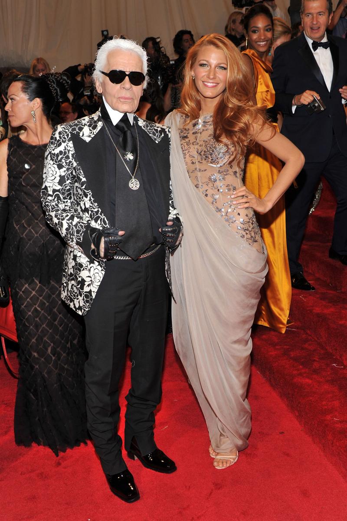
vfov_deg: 54.4
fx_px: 506
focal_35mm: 35
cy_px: 260
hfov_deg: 37.8
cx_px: 174
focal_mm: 35
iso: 800
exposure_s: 1/160
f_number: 6.3
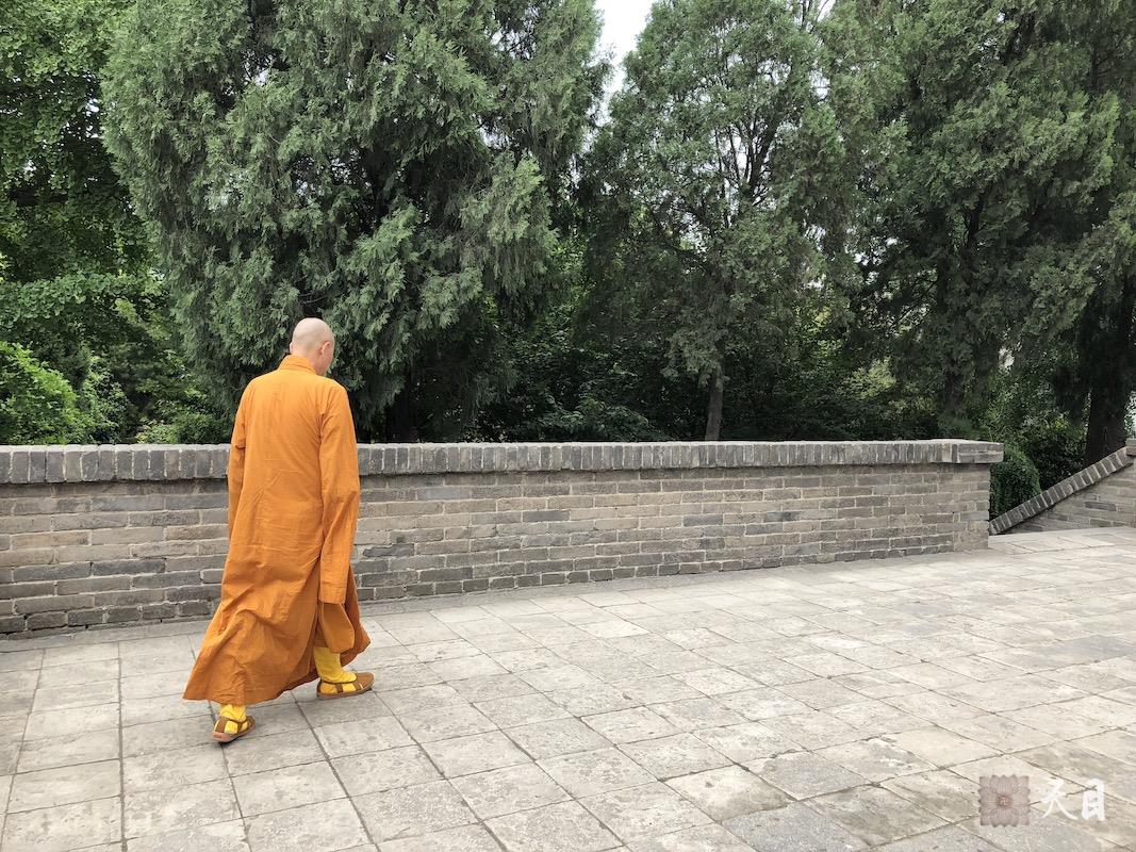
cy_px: 426
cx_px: 568
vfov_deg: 49.7
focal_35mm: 28
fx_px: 919
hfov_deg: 63.4
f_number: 1.8
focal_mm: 3.99
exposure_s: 1/505
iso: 20
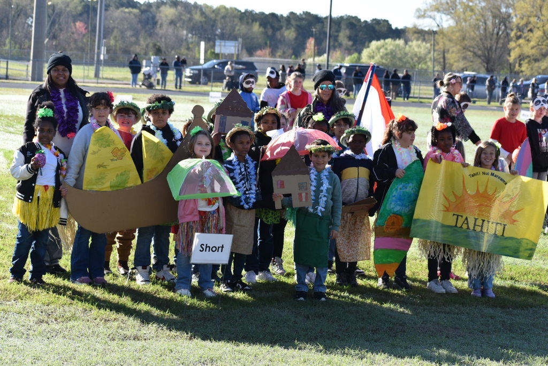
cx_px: 274
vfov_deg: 13.0
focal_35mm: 105
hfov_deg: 19.5
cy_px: 183
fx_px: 1598
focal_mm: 70
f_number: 5.6
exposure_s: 1/500
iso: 280
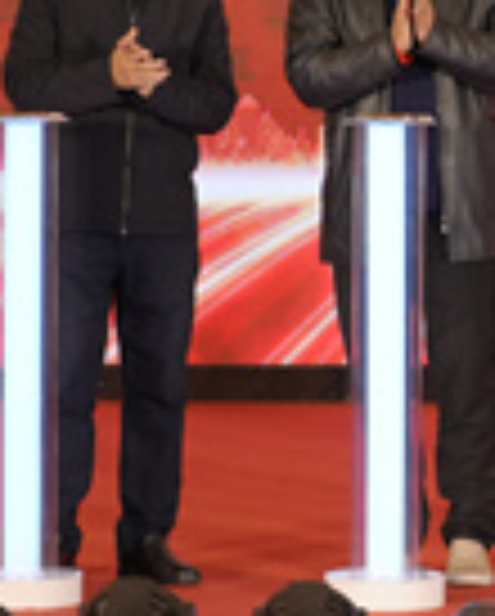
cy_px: -193
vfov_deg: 6.7
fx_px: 5244
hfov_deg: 5.3
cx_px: 801
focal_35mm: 287
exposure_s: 1/125
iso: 320
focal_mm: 70
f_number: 2.8
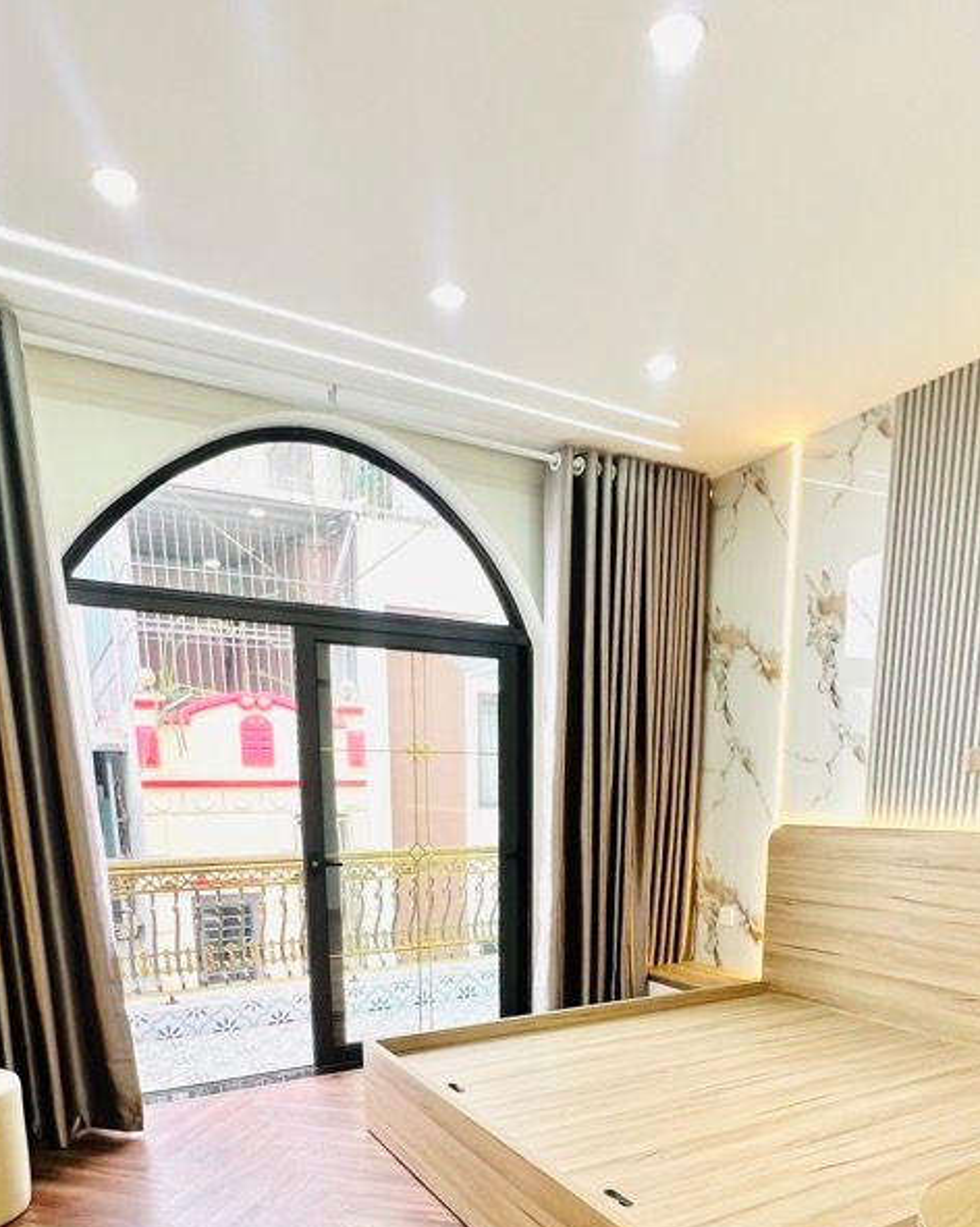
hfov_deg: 63.1
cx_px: 507
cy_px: 976
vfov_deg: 68.2
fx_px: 798
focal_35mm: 22
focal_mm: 1.57
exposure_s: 1/100
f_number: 1.8
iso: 50
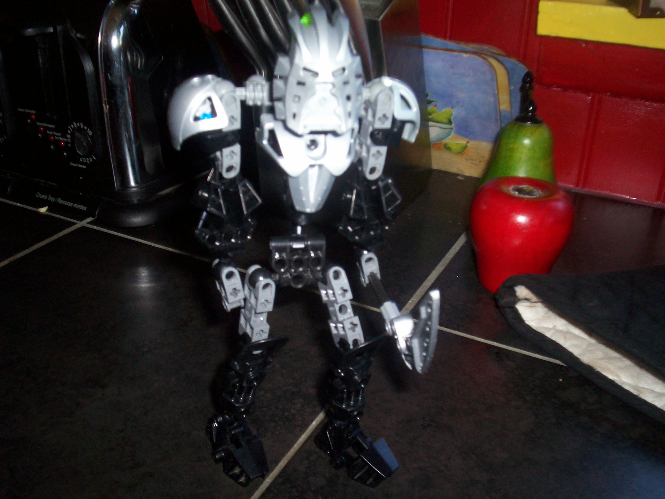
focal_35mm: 36
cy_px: 250
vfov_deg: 39.7
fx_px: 692
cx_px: 332
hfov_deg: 51.4
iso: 140
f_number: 4.5
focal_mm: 5.9
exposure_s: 1/64
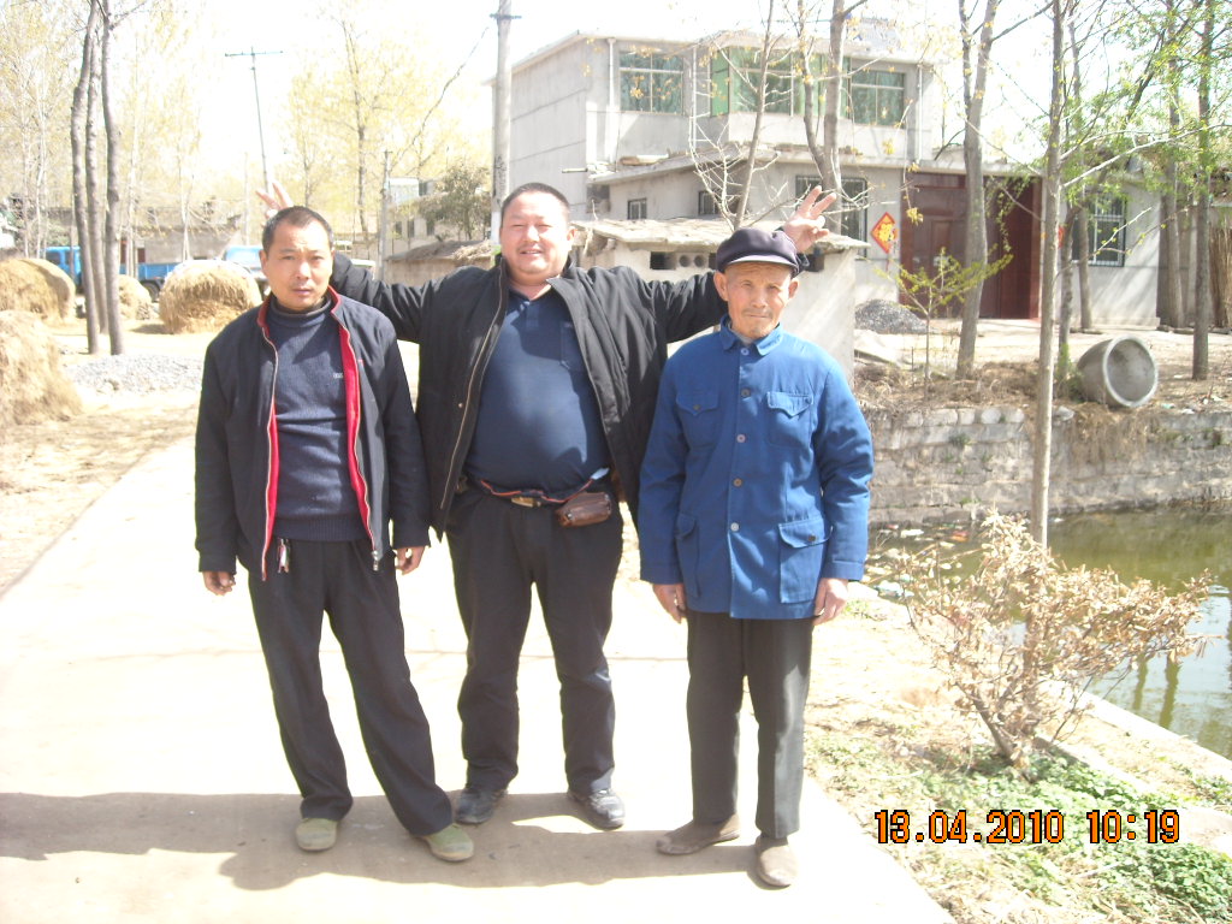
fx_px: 1246
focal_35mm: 35
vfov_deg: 40.7
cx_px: 616
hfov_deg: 52.6
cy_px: 462
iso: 64
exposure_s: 1/201
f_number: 2.8
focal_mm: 5.7
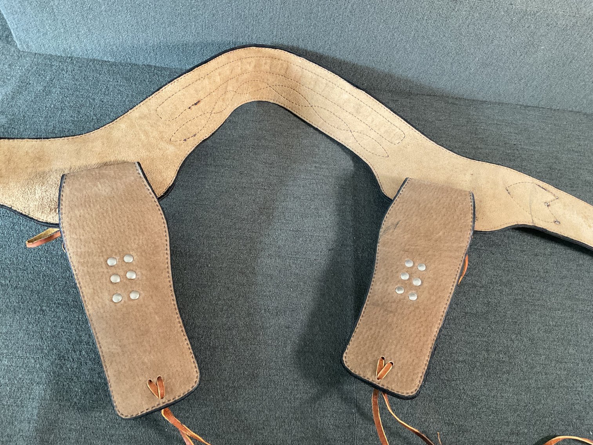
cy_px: 222
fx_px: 497
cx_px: 296
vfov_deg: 48.2
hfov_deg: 61.7
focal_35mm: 29
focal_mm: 3
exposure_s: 1/60
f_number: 1.8
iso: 200
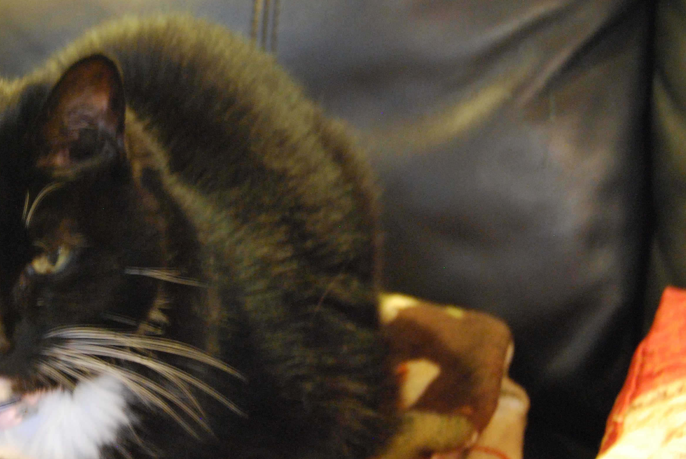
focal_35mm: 99
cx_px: 155
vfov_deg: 13.8
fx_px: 1889
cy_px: 172
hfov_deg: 20.4
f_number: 5
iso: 1600
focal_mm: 40
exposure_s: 1/3
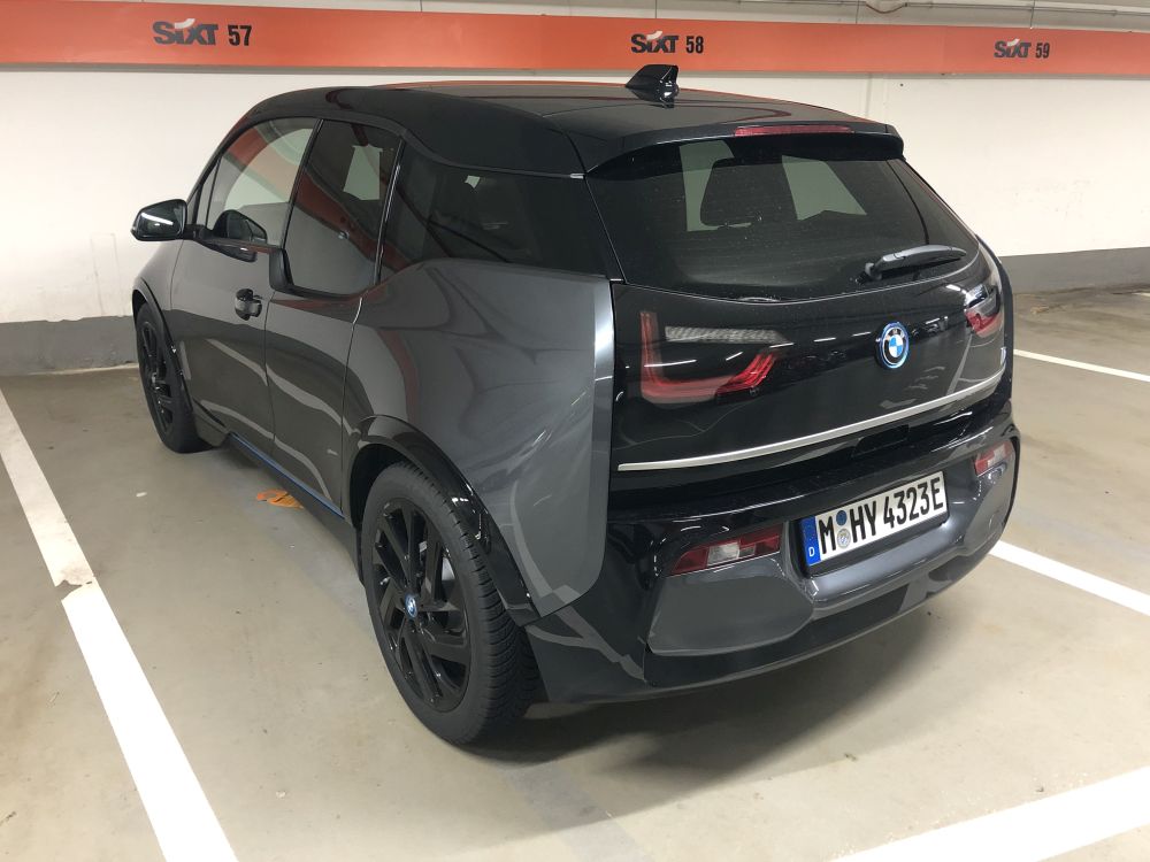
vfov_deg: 49.7
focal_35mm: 28
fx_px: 930
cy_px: 431
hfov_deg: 63.4
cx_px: 575
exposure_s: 1/11
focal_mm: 3.99
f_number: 1.8
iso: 100
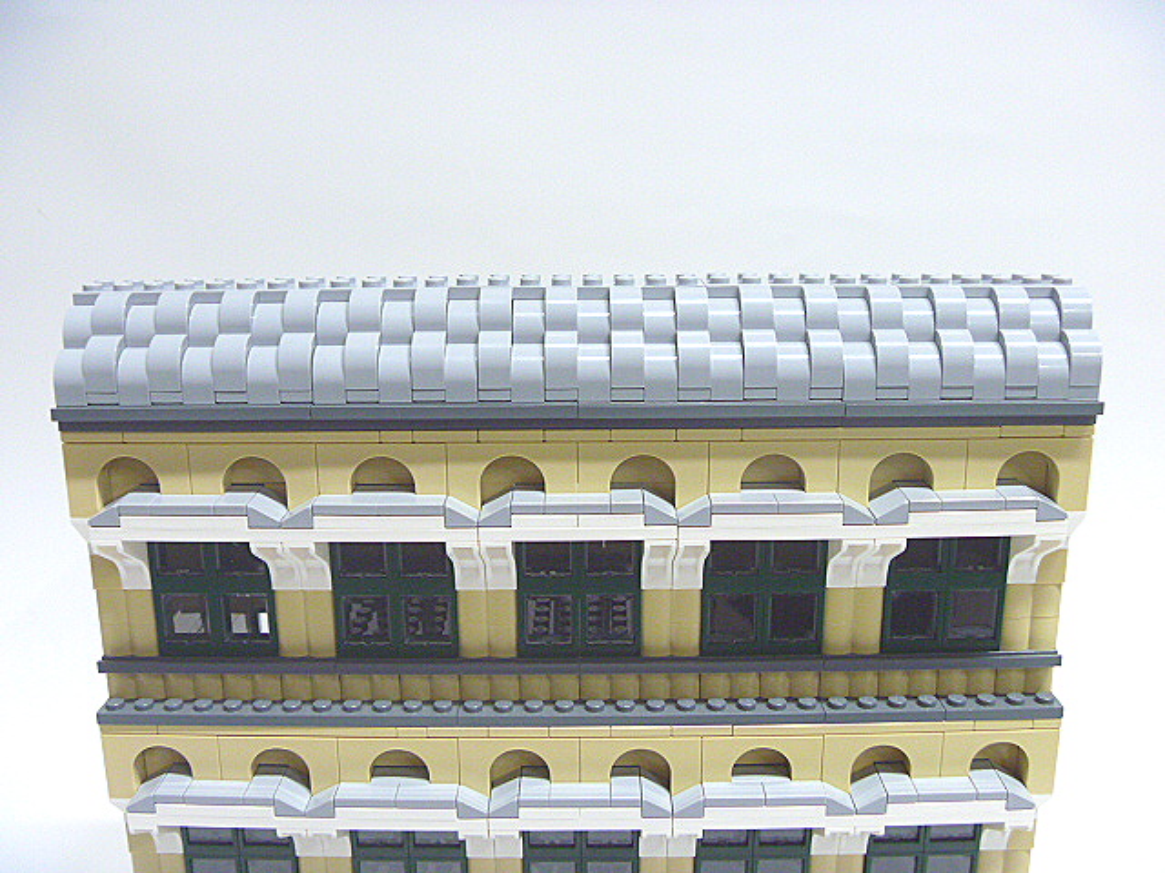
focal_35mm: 35
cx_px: 582
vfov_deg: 40.7
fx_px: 1178
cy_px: 436
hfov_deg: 52.6
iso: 400
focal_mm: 6.3
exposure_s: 1/13
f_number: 3.5
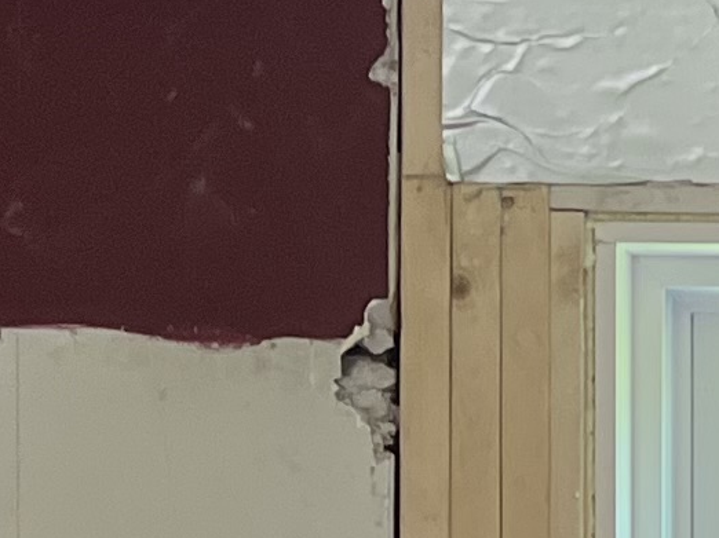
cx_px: 1244
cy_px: 1138
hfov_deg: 9.4
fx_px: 4173
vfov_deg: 7.1
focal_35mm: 201
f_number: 1.6
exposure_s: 1/120
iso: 125
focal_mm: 5.1
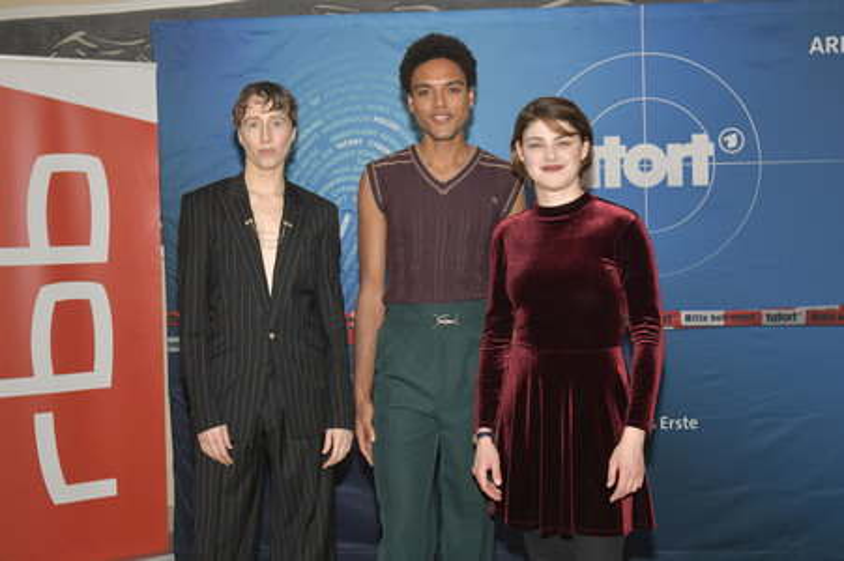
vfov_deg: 33.4
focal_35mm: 40
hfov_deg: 48.5
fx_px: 937
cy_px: 280
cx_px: 422
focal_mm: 40
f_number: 5.6
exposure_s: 1/200
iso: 640
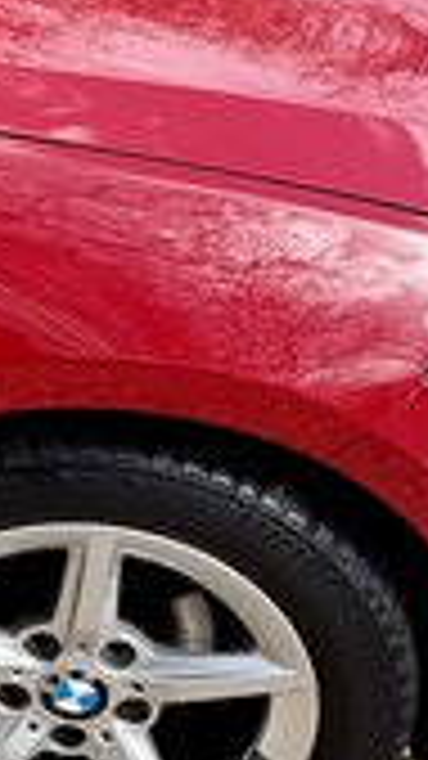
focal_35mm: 124
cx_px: -892
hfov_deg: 8.2
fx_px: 2503
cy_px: 139
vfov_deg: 17.1
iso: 80
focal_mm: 6.76
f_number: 1.78
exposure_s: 1/1361
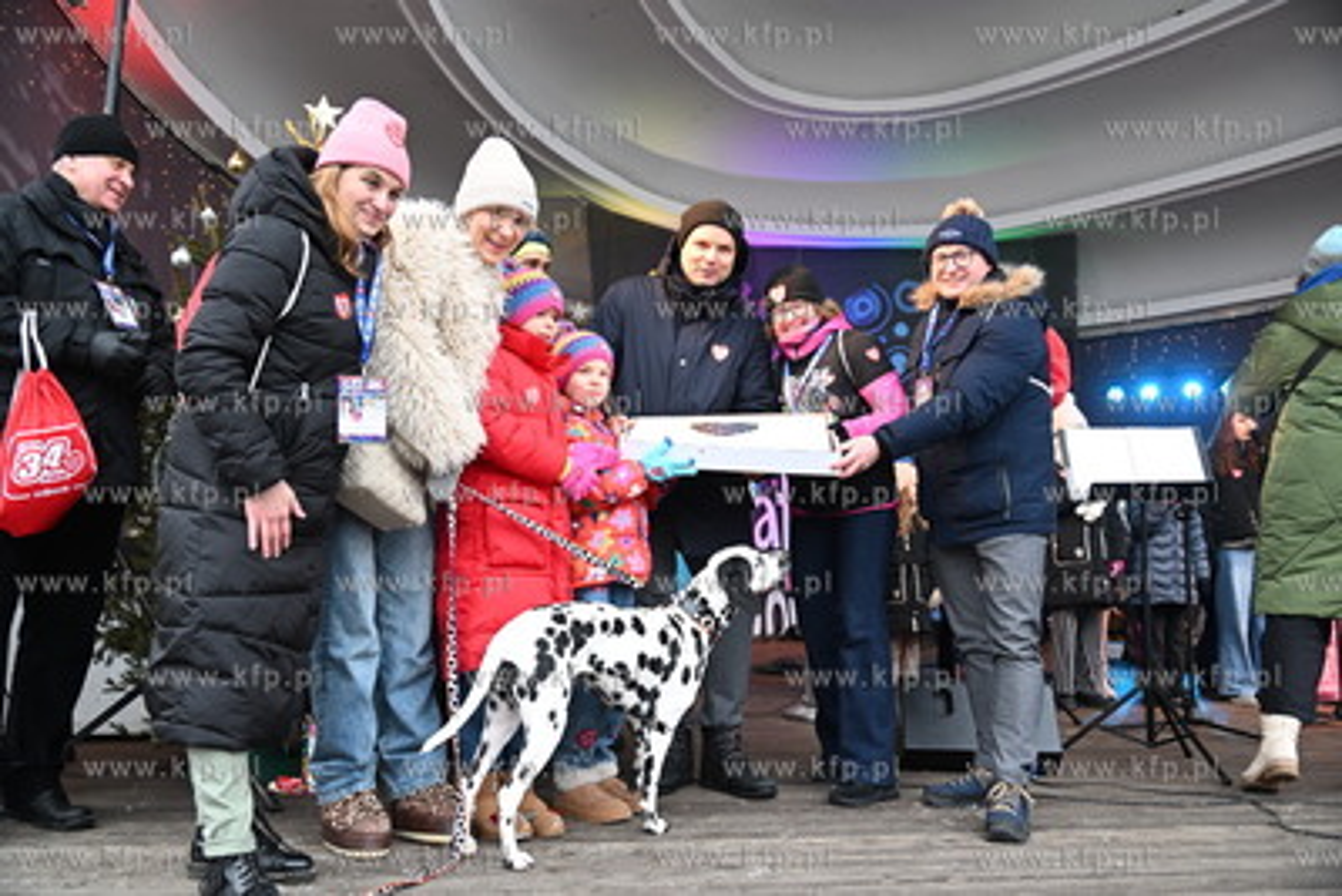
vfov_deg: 42.4
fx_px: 1156
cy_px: 448
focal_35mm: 31
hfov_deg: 60.3
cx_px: 671
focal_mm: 31
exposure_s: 1/250
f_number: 4
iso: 1000
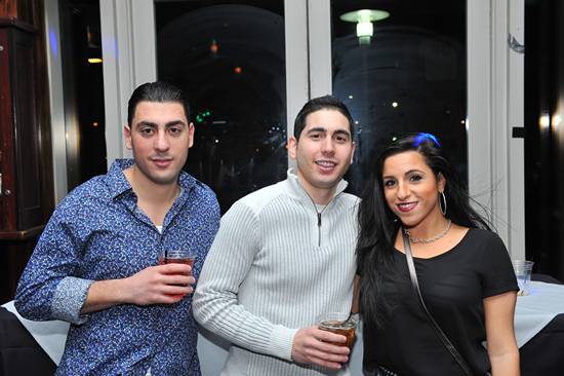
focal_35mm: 40
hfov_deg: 48.5
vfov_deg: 33.4
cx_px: 282
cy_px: 188
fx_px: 626
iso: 1000
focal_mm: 40
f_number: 6.3
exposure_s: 1/100
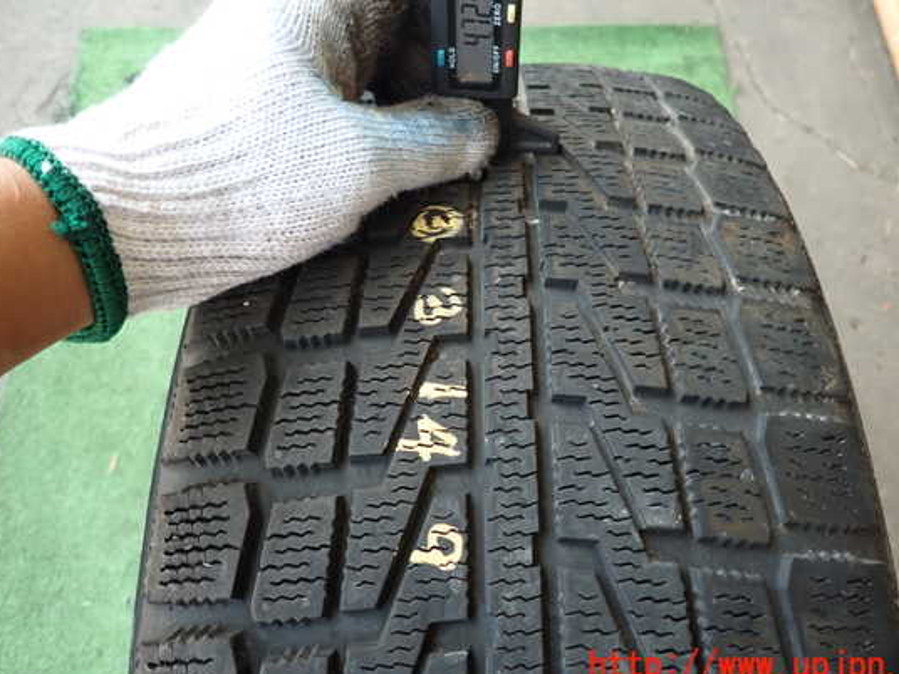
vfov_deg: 49.7
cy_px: 310
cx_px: 465
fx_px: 727
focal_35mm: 28
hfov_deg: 63.4
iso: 100
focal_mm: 4.5
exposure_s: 1/60
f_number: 2
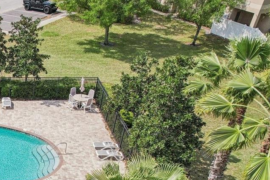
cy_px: 198
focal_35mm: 55
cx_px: -33
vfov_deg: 23.1
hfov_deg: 31.7
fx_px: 412
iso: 160
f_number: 2.8
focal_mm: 8.4
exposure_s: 1/2500
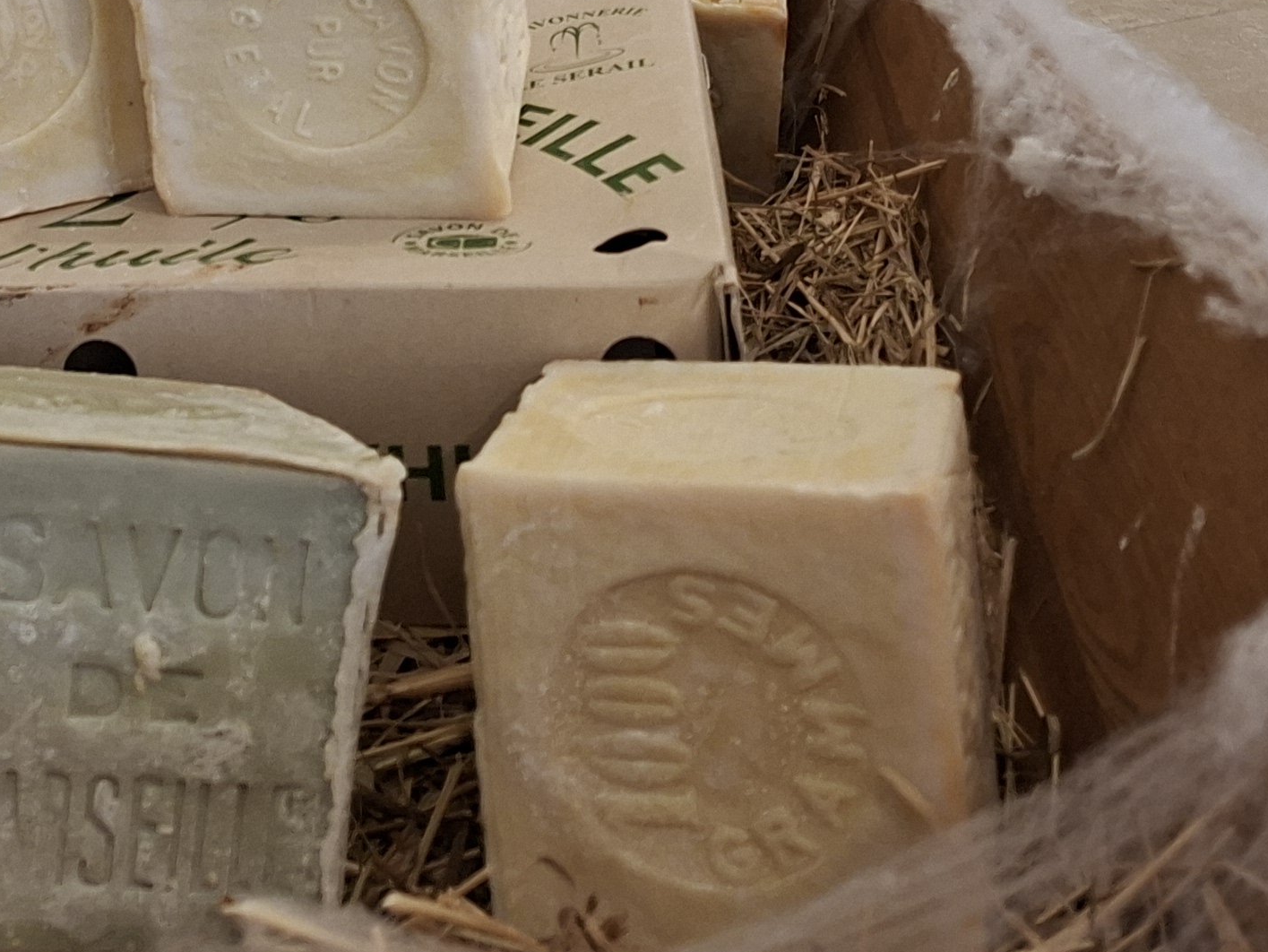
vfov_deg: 20.8
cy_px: -243
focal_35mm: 65
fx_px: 2382
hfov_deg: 28.6
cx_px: 125
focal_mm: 5.54
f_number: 1.8
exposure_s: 1/50
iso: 160
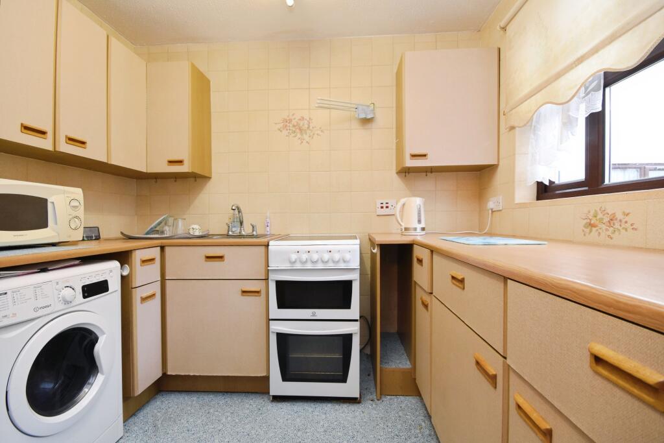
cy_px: 222
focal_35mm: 15
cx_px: 332
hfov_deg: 100.4
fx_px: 277
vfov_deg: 77.3
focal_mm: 10
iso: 1250
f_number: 8
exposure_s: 1/30
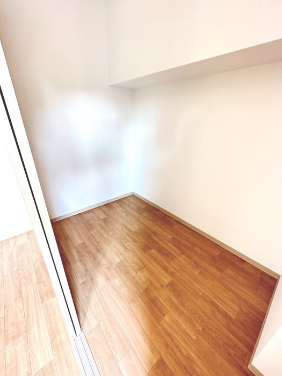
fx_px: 152
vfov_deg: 102.1
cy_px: 188
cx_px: 141
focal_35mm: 14
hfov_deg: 85.7
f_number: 2.2
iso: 320
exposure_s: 1/60
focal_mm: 2.22
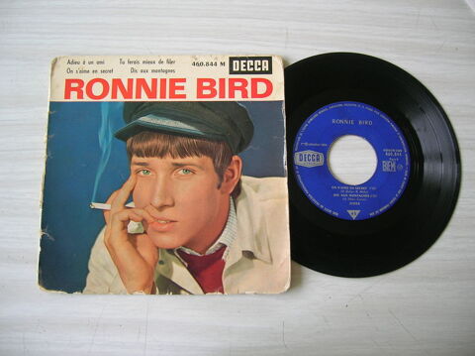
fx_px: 466
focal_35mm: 34
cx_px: 238
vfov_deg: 41.7
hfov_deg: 54.0
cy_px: 178
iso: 50
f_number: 2.9
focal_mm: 5.7
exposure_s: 1/26
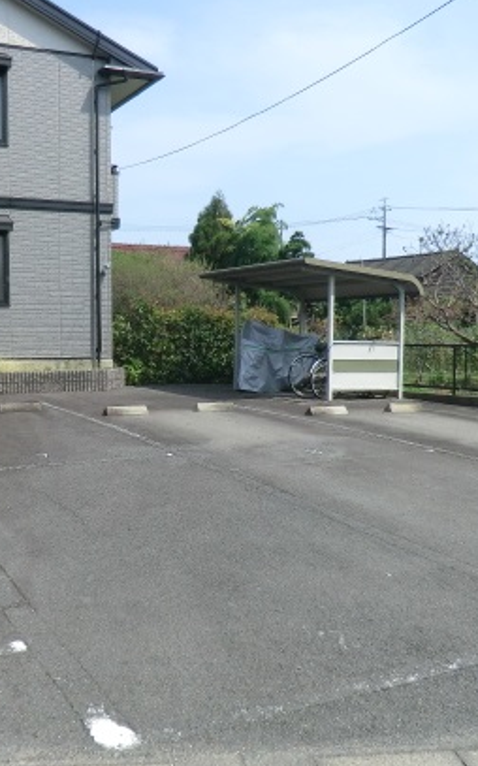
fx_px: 835
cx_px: 183
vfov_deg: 49.3
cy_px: 410
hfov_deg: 31.8
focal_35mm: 40
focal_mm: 4.3
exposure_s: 1/1000
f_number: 3.2
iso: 80
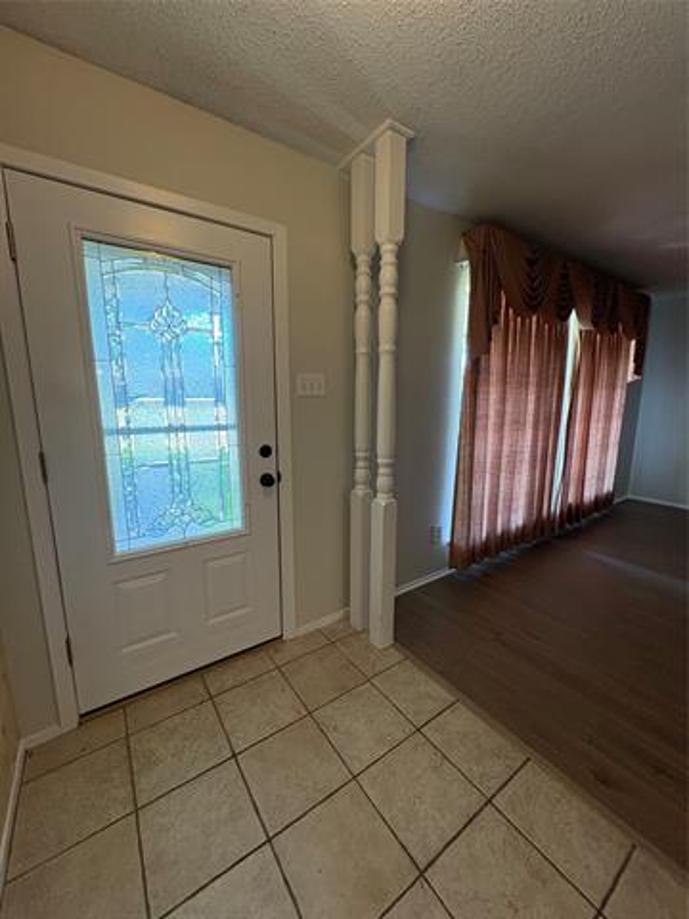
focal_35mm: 14
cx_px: 344
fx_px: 372
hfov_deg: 85.7
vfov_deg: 102.1
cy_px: 460
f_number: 2.2
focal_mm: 2.22
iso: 320
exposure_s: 1/60
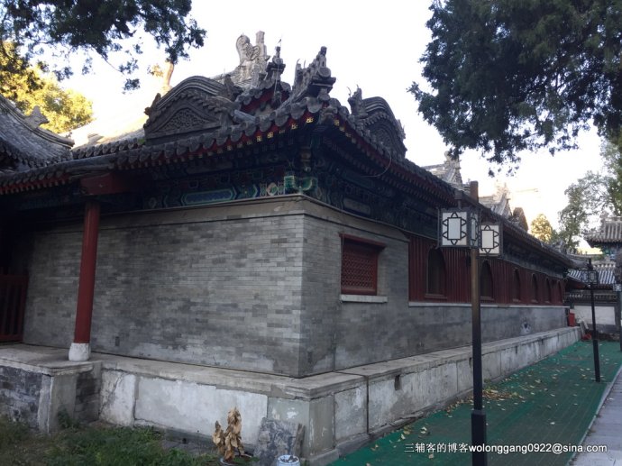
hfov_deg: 61.7
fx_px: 521
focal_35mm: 29
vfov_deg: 48.2
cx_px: 311
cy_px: 233
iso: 40
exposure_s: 1/100
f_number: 2.2
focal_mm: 4.15
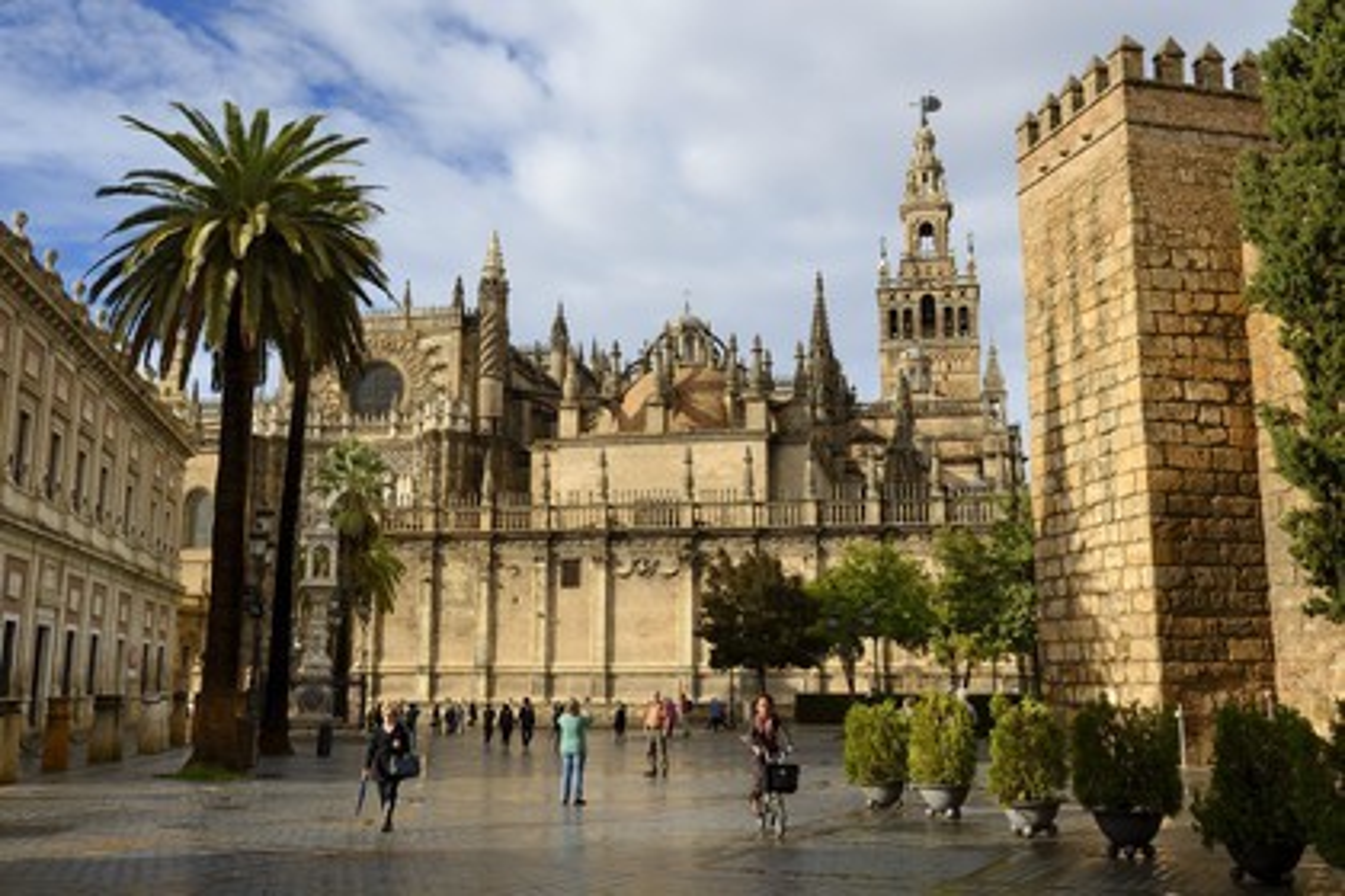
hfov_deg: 54.4
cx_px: 672
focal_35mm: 35
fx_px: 1308
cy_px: 448
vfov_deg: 37.9
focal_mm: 35
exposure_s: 1/250
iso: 200
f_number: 13
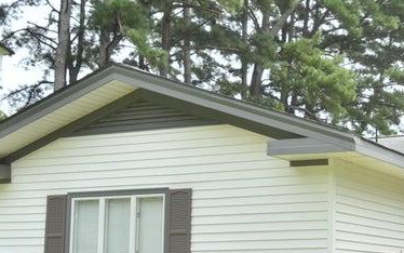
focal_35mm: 71
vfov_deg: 18.2
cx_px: 464
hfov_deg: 26.3
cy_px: 202
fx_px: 782
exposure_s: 1/250
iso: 140
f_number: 8
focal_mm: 18
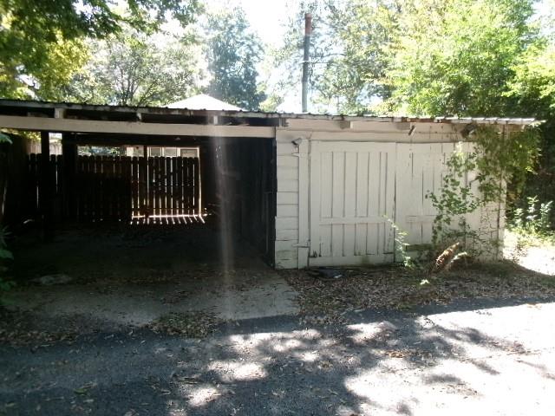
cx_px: 278
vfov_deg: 49.7
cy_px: 208
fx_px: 449
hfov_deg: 63.4
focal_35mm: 28
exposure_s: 1/85
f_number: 3.9
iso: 100
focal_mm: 5.1
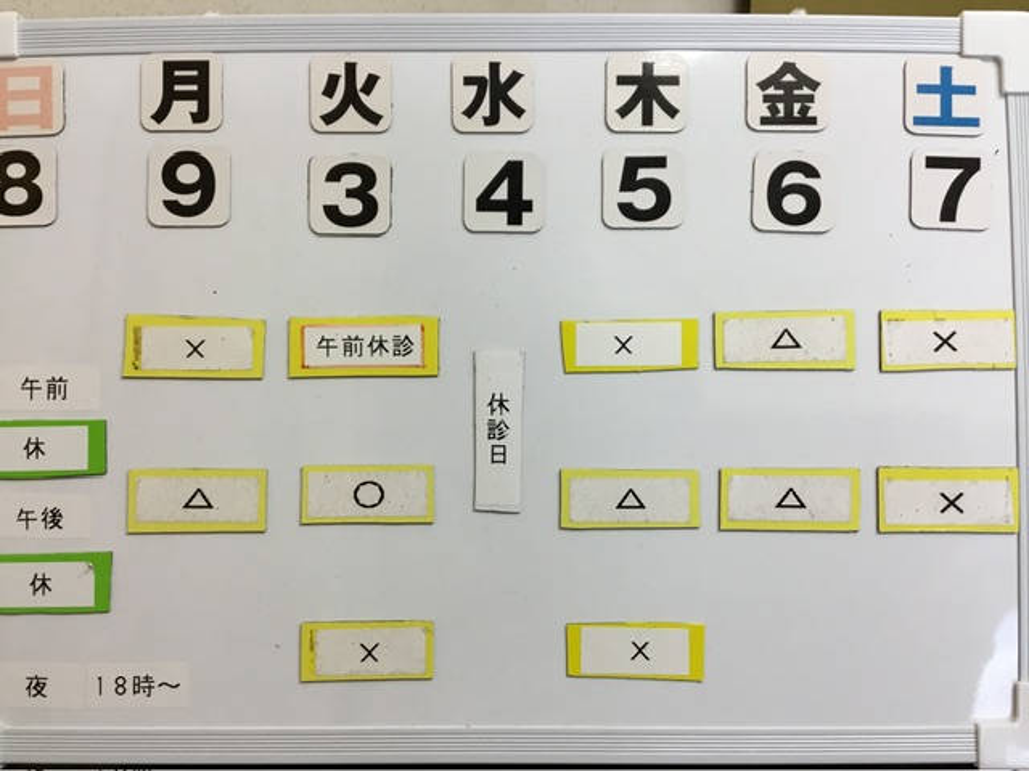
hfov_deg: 58.4
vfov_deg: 45.4
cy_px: 386
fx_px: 922
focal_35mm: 31
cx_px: 514
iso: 25
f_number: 2.4
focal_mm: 3.3
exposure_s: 1/30
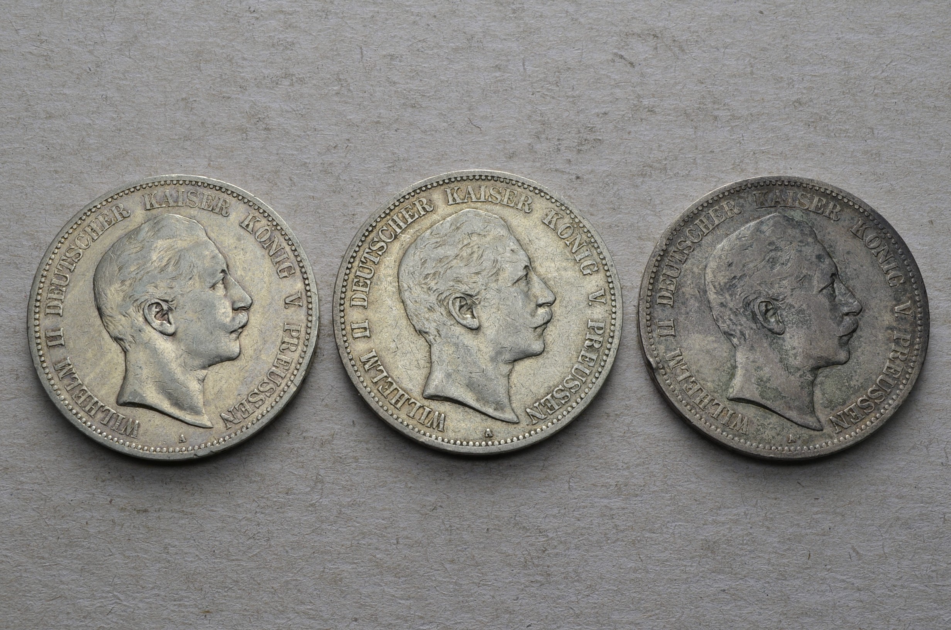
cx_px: 476
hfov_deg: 36.9
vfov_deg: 25.0
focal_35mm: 54
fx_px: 1424
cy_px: 315
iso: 400
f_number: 14
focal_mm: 36
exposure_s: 1/250
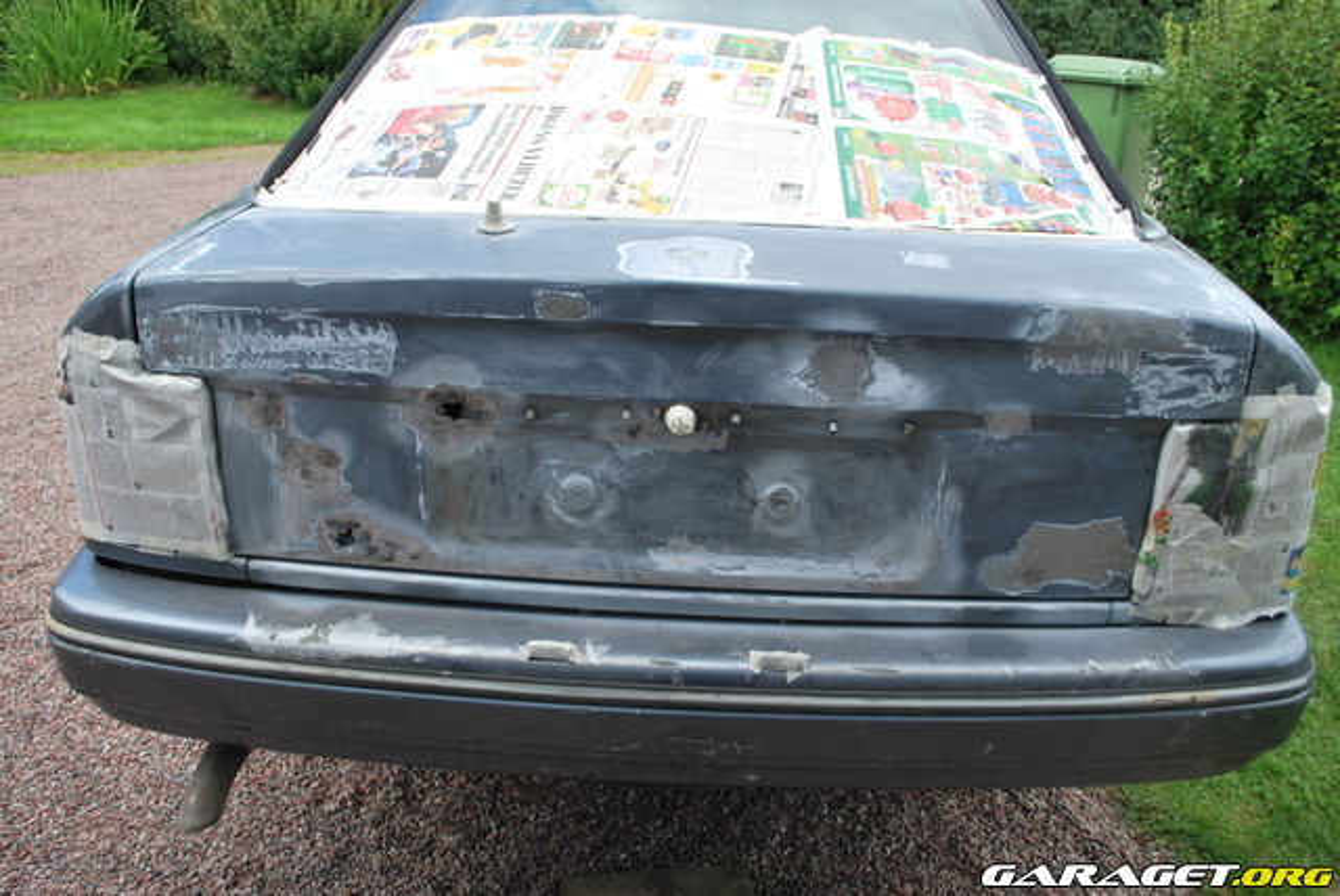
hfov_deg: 61.9
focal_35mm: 30
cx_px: 670
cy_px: 448
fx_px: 1118
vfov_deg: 43.7
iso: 100
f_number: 6.3
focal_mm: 20
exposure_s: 1/160
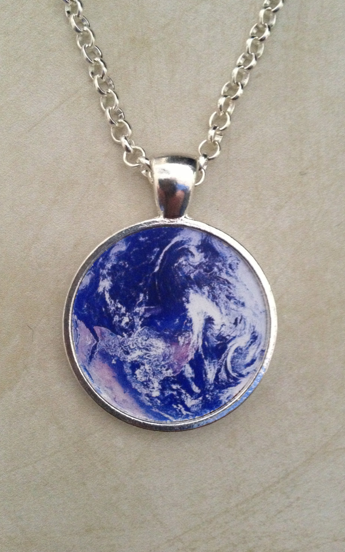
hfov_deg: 33.6
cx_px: 168
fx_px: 572
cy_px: 273
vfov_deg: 51.5
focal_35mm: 38
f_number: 2.4
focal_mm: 4.28
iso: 320
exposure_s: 1/20
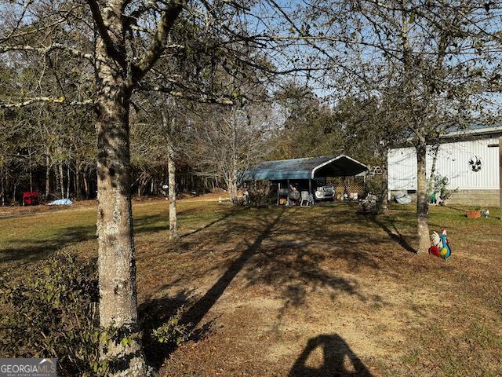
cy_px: 188
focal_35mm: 24
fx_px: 348
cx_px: 251
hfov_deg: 71.6
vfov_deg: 56.8
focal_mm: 6.76
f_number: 1.78
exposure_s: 1/2833
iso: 80
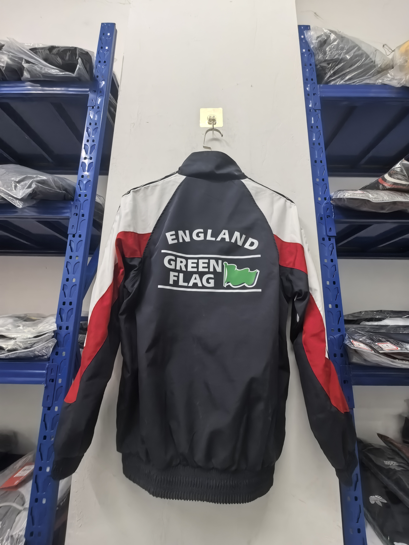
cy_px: 272
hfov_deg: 89.9
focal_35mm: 13
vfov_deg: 106.2
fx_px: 205
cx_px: 204
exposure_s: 1/33.3
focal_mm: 1.95
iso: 640
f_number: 2.2
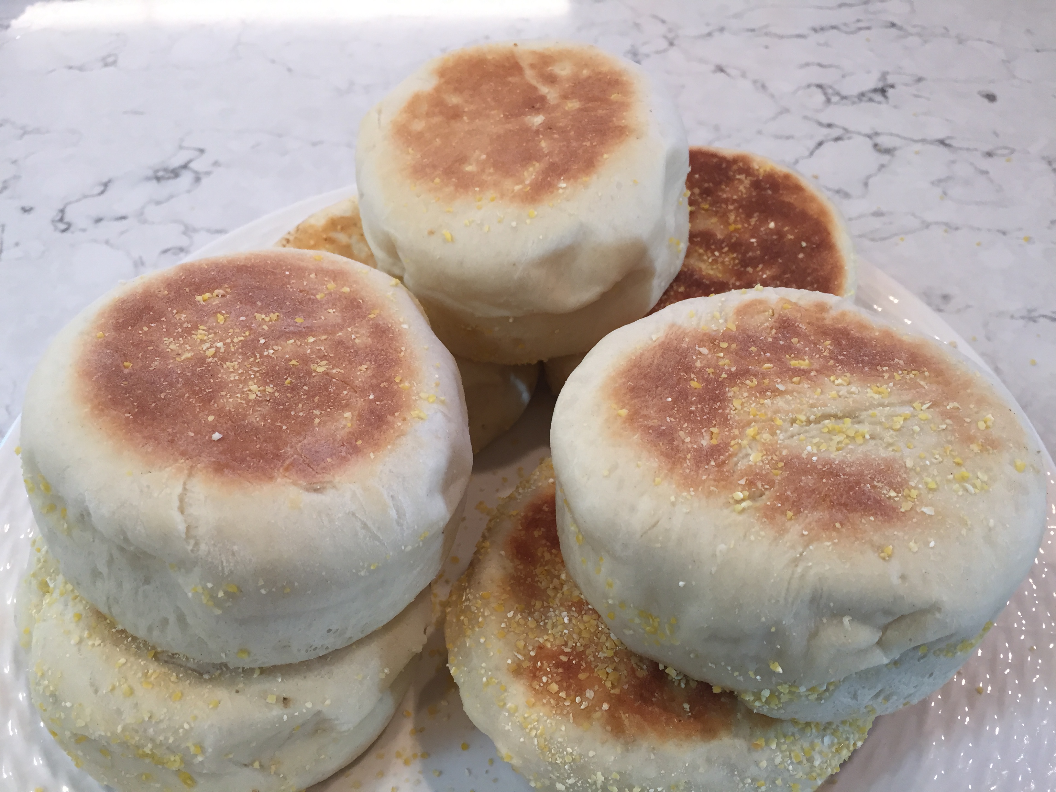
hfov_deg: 61.7
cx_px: 528
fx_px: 885
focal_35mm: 29
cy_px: 396
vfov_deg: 48.2
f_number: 2.2
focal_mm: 4.15
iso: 32
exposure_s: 1/30
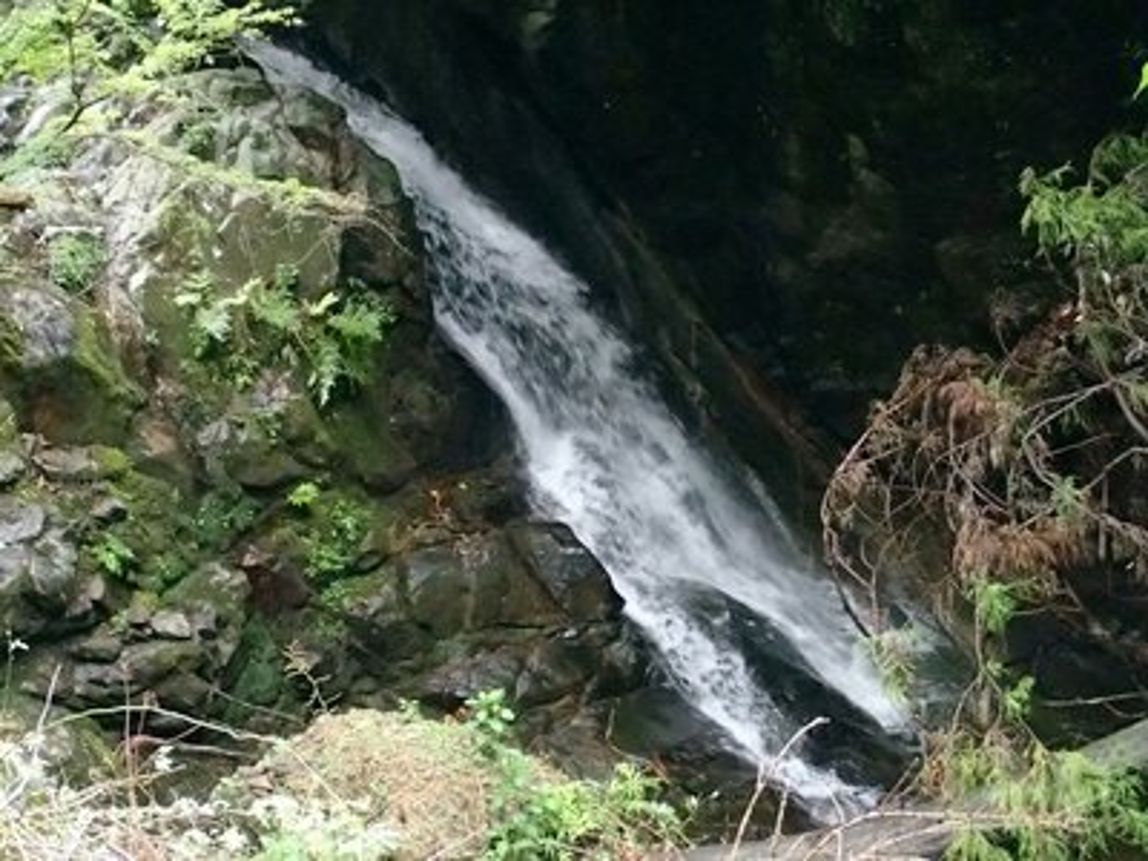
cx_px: 574
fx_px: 2454
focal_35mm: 74
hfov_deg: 26.3
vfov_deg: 19.9
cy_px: 430
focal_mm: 13.47
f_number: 4.2
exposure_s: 1/80
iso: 3200
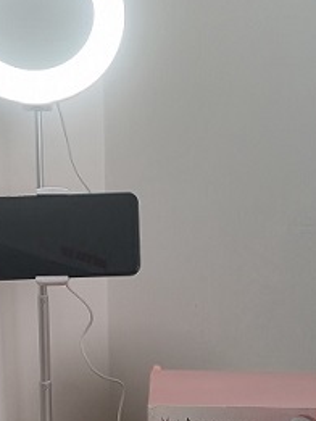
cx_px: 118
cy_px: 253
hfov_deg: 28.5
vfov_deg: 37.3
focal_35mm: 51
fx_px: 620
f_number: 1.8
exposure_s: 1/50
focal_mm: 4.65
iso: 80
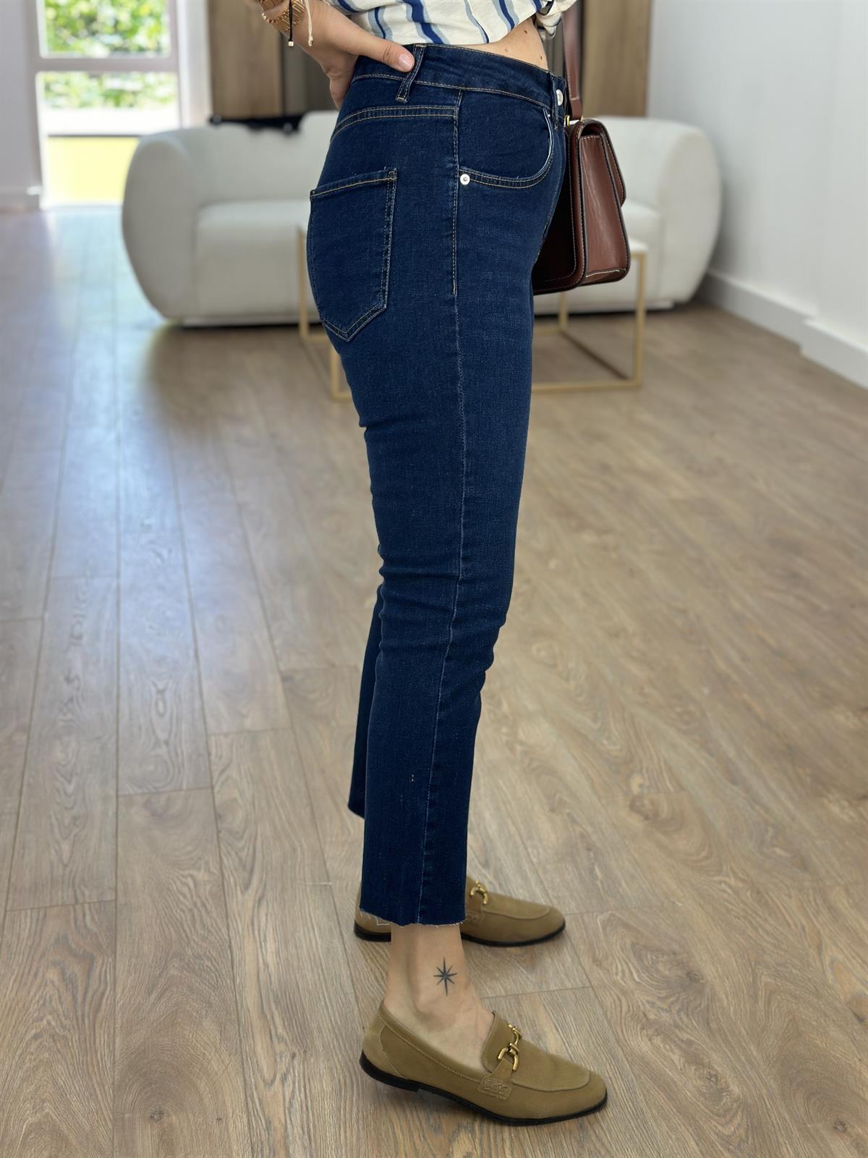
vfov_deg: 39.7
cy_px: 579
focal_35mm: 48
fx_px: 1605
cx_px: 434
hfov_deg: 30.3
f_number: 1.78
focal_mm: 6.86
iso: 64
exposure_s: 1/100
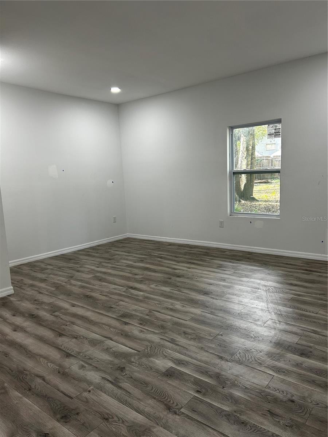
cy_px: 218
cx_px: 164
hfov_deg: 53.1
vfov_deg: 67.3
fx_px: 328
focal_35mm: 26
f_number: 1.5
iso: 100
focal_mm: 5.7
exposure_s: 1/120
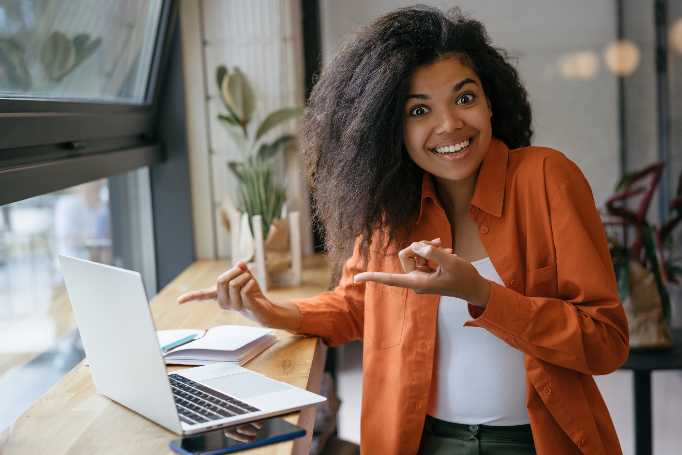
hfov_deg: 36.2
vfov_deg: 24.6
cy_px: 228
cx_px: 341
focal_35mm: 55
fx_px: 1042
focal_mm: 55
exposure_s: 1/320
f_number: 2.5
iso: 200
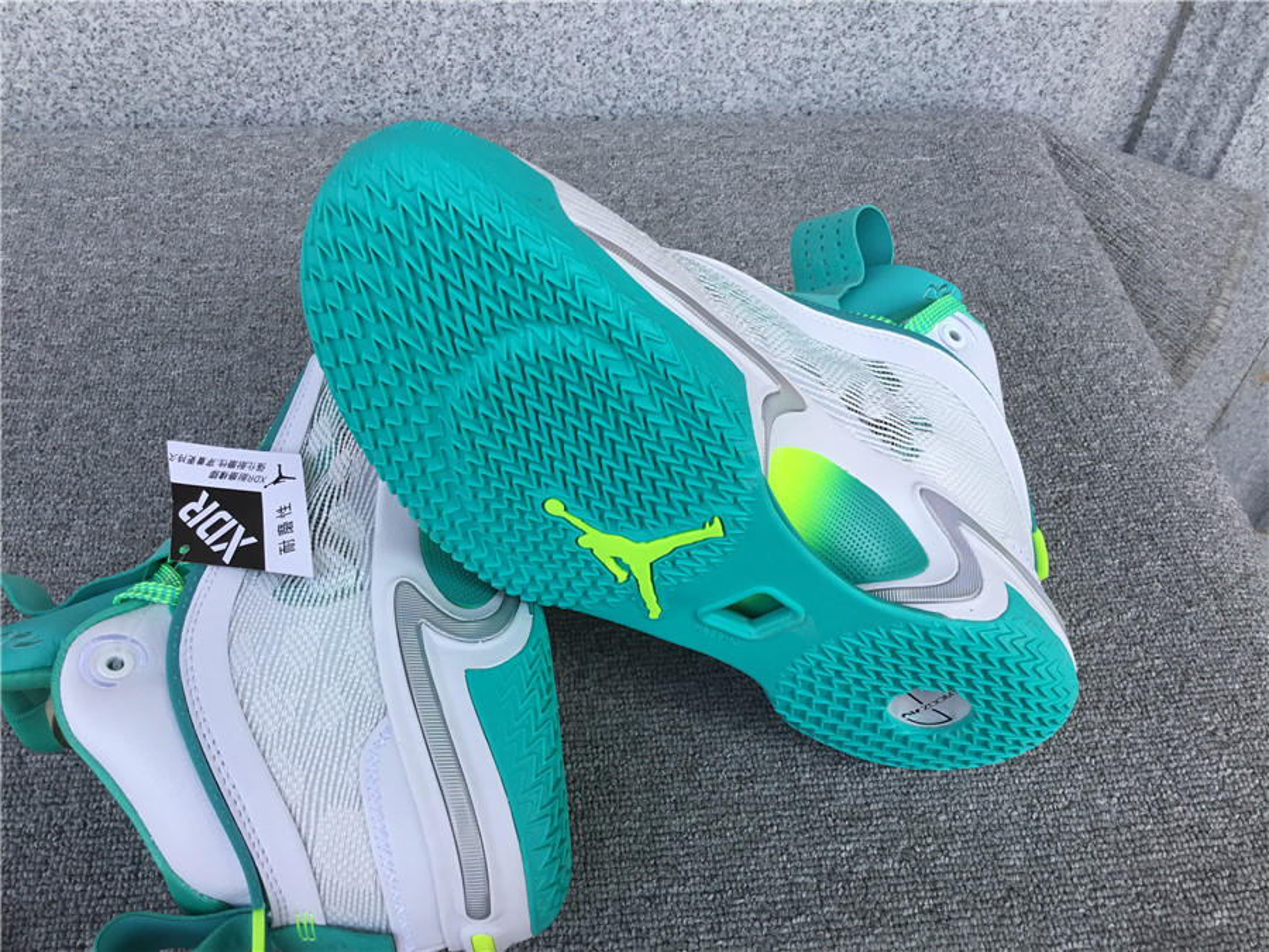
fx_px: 1136
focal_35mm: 31
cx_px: 634
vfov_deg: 45.4
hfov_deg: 58.4
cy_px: 476
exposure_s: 1/339
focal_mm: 3.3
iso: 25
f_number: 2.4
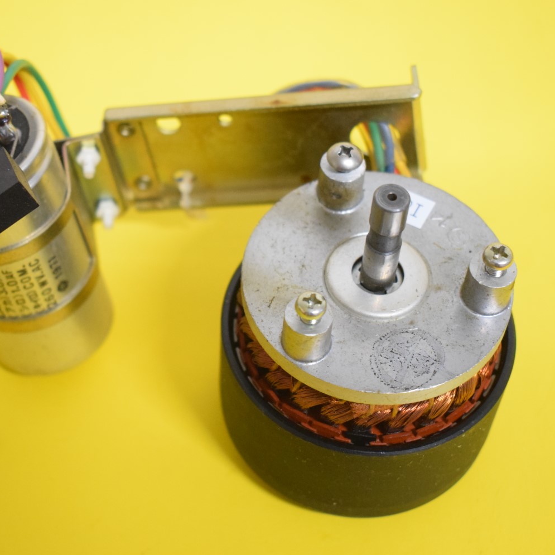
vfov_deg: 23.7
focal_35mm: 73
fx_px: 1324
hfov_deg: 23.6
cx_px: 218
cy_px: 277
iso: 3200
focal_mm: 38
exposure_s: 1/100
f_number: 4.8
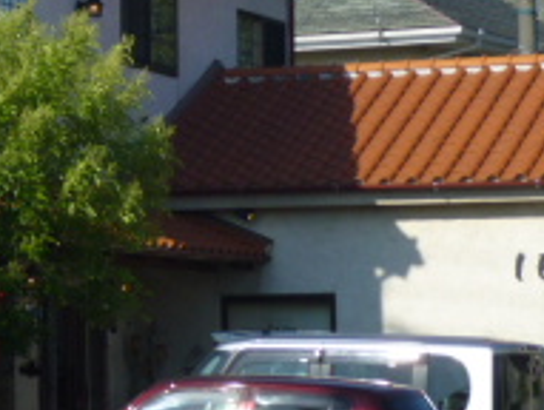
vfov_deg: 7.0
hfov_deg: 9.2
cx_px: 28
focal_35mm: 214
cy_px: 117
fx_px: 3369
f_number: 4.5
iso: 100
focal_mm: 11.5
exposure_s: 1/800
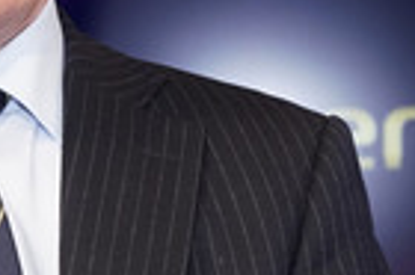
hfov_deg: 15.5
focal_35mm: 129
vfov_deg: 10.5
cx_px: -43
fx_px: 1485
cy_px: -38
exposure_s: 1/160
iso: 2000
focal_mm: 40
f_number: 5
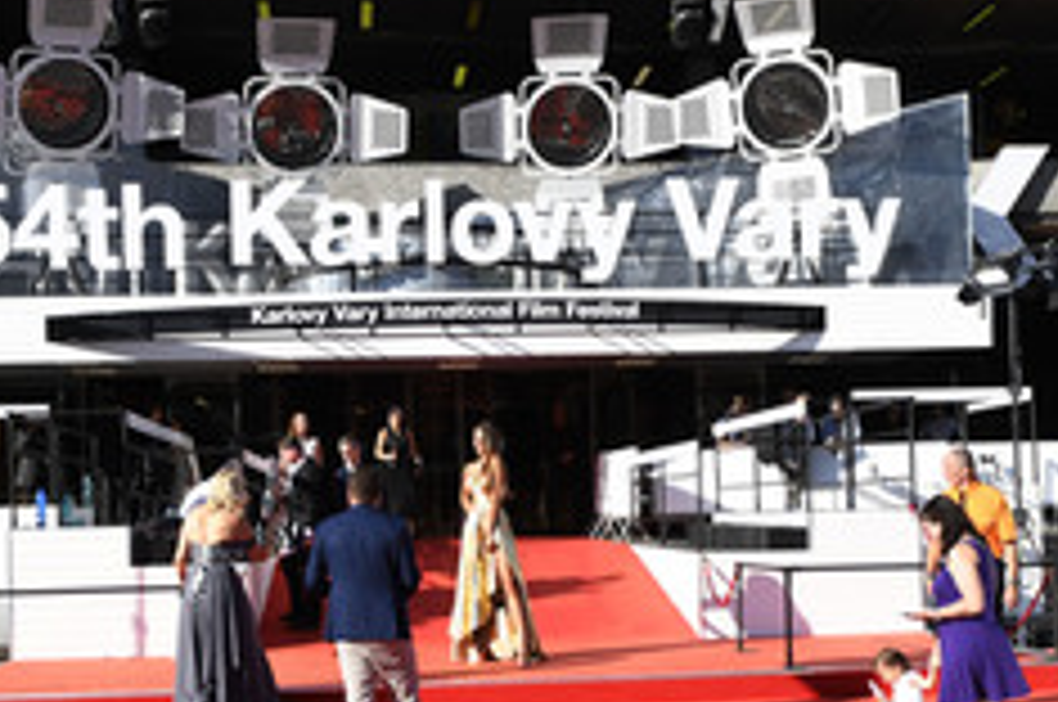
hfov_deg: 41.2
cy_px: 495
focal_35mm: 48
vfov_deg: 27.7
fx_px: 1409
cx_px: 502
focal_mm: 17
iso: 400
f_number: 5
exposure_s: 1/2000
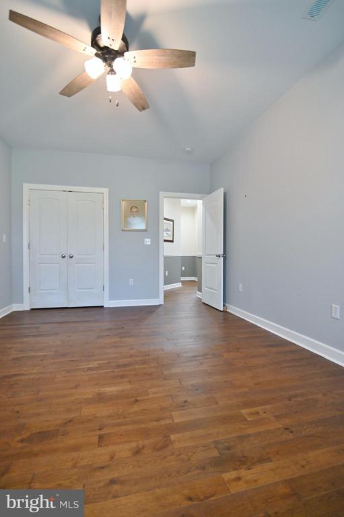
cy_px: 258
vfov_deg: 93.3
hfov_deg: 70.4
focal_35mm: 17
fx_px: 244
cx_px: 172
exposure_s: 1/125
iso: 900
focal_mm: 17
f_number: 2.8
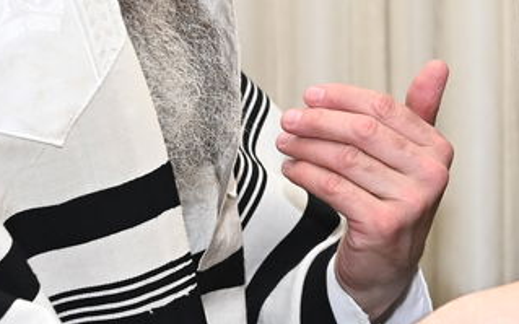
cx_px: 595
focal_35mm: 179
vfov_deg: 7.3
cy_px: 132
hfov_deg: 11.5
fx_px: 2531
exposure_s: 1/200
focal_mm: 40
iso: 320
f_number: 3.5
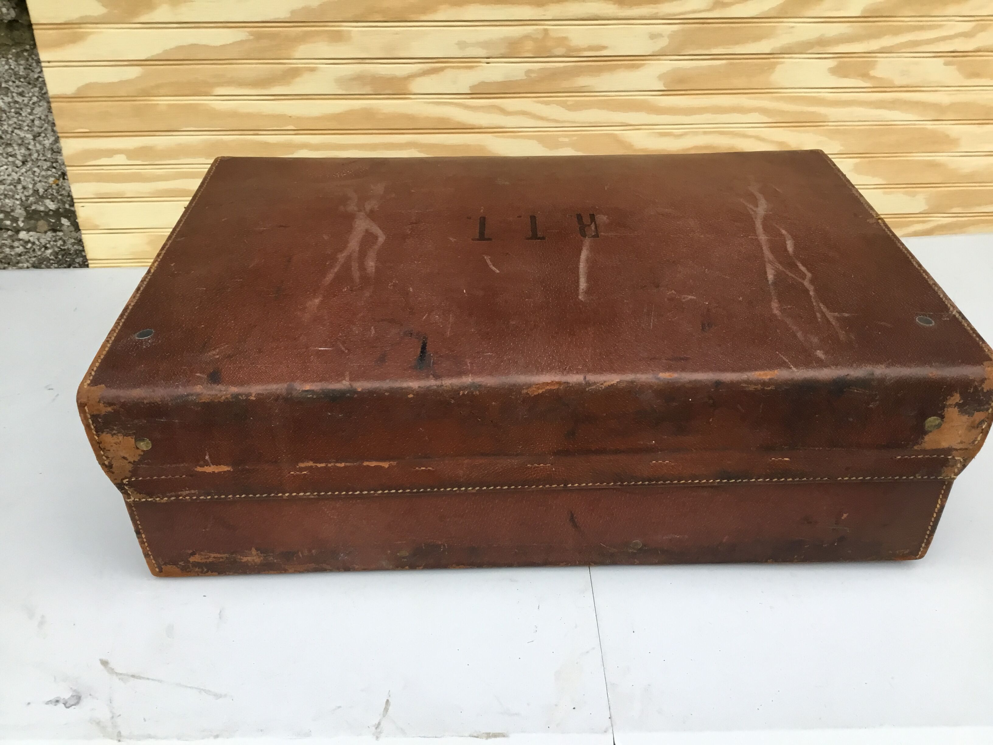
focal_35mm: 31
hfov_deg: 58.4
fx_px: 889
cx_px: 496
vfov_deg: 45.4
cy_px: 372
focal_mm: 3.3
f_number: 2.4
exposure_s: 1/33
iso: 32
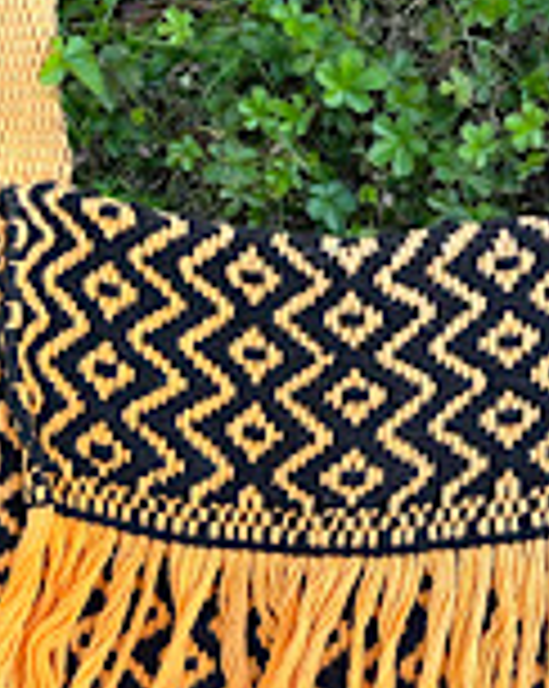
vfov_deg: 20.3
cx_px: 387
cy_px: 29
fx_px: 1872
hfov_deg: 16.6
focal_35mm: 92
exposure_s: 1/303
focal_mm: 5.7
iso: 50
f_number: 1.5
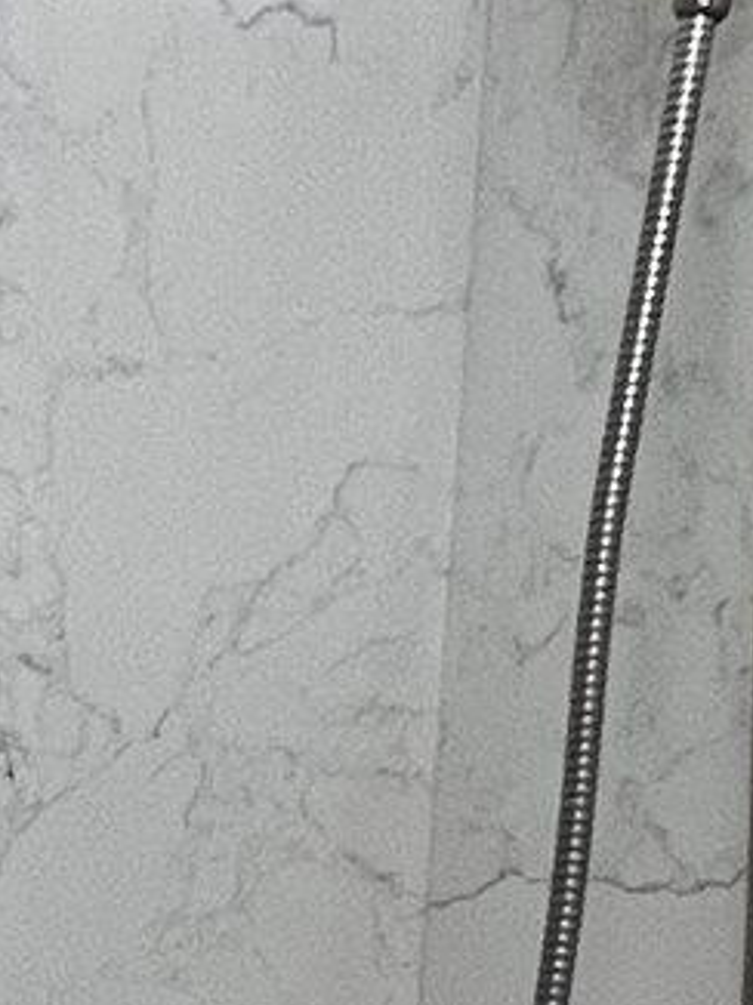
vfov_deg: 20.7
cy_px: 977
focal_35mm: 92
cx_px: -253
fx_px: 2672
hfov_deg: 15.2
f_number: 1.8
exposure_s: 1/120
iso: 160
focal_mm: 1.57
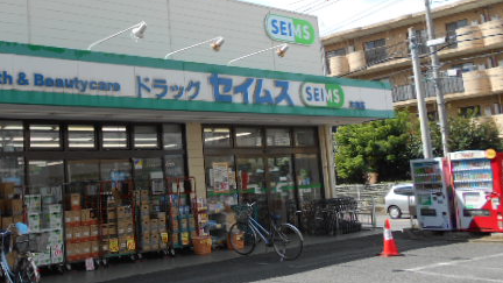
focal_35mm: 42
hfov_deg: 47.1
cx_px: 147
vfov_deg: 28.2
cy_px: 104
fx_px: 560
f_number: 3.2
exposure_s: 1/640
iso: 80
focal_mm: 4.6
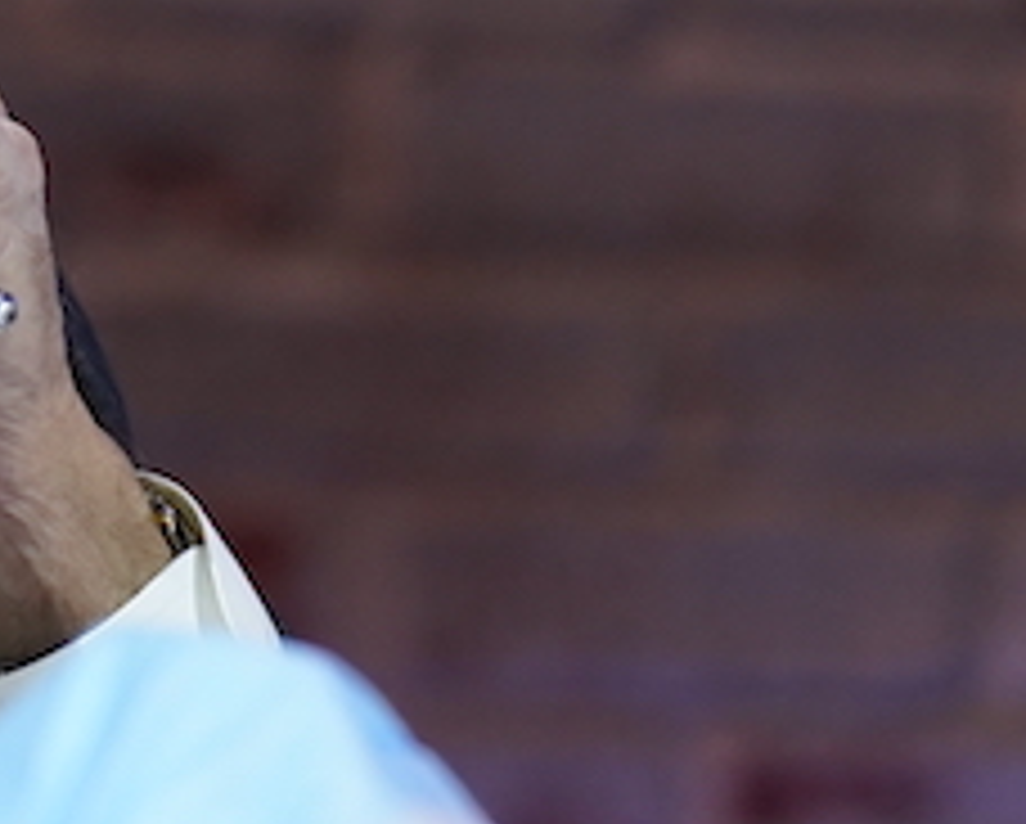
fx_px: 30009
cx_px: -324
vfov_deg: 1.6
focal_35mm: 987
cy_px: -360
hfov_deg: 2.0
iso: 1250
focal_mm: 200
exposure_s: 1/200
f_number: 3.5
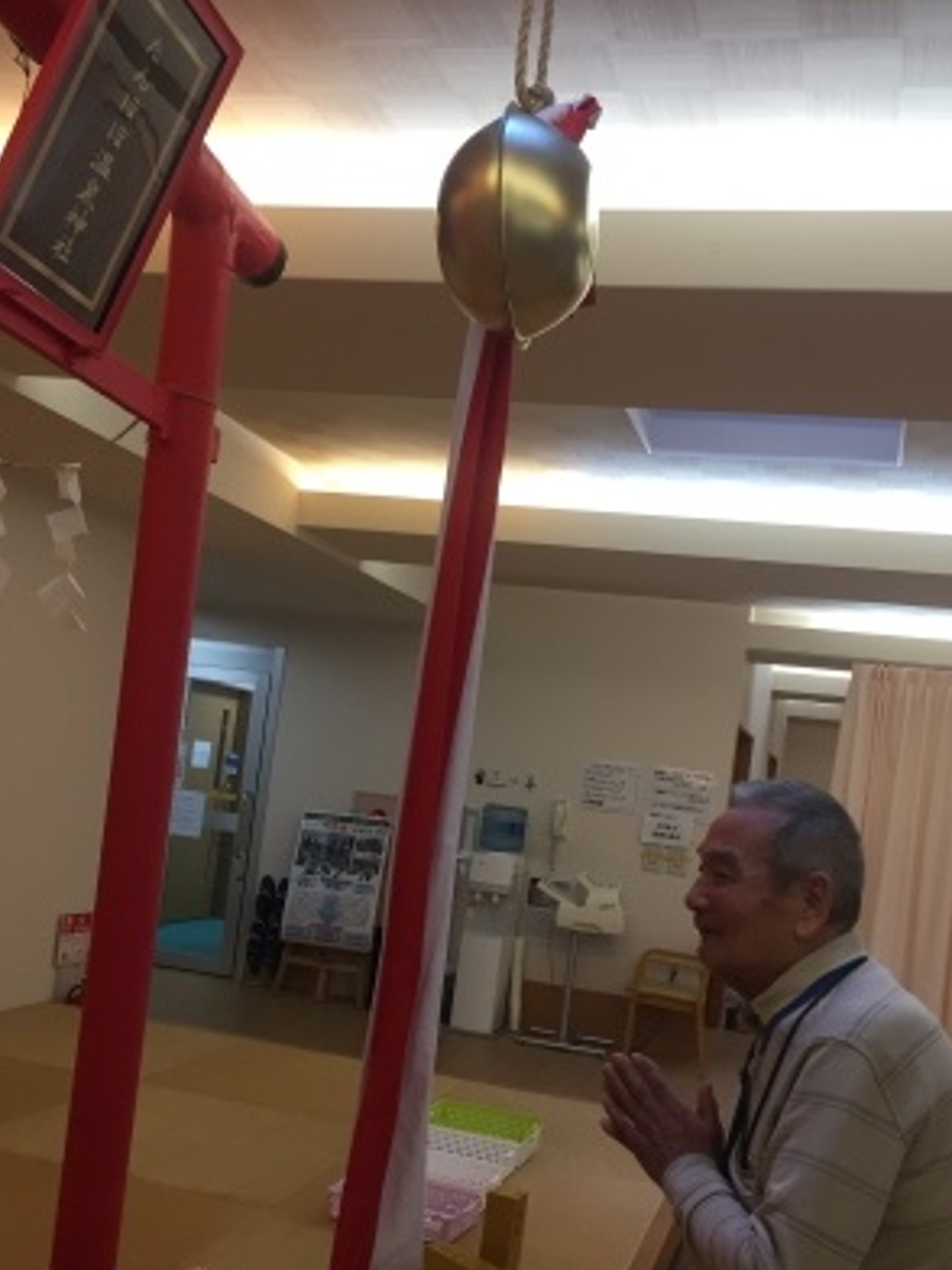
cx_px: 468
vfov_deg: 49.8
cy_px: 771
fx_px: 1357
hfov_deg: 38.7
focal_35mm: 37
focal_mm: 4.15
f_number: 2.2
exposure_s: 1/40
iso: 32
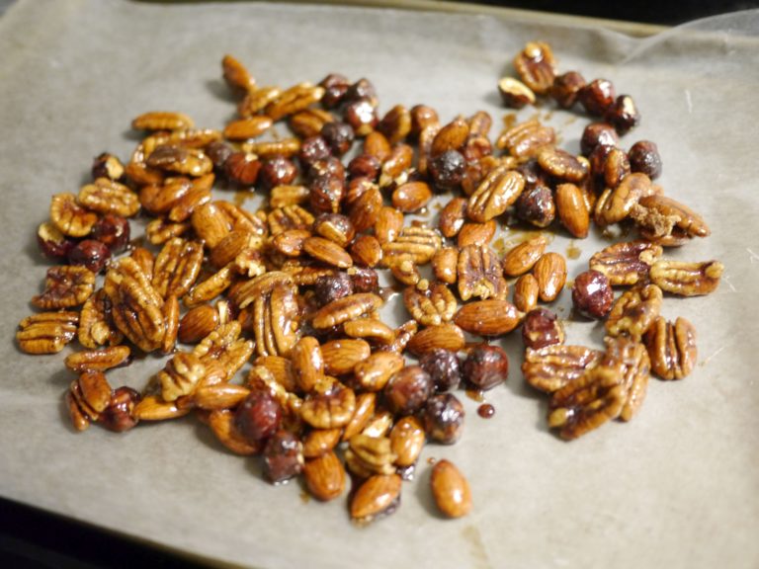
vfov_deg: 36.0
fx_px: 877
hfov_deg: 46.8
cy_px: 284
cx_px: 380
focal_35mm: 40
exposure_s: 1/20
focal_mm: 20
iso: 1600
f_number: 1.7
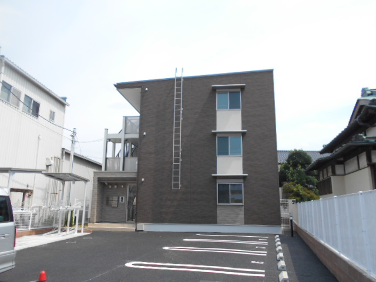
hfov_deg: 67.3
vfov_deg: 53.1
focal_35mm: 26
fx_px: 282
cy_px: 141
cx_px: 188
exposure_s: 1/640
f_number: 3.2
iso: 80
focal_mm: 4.6
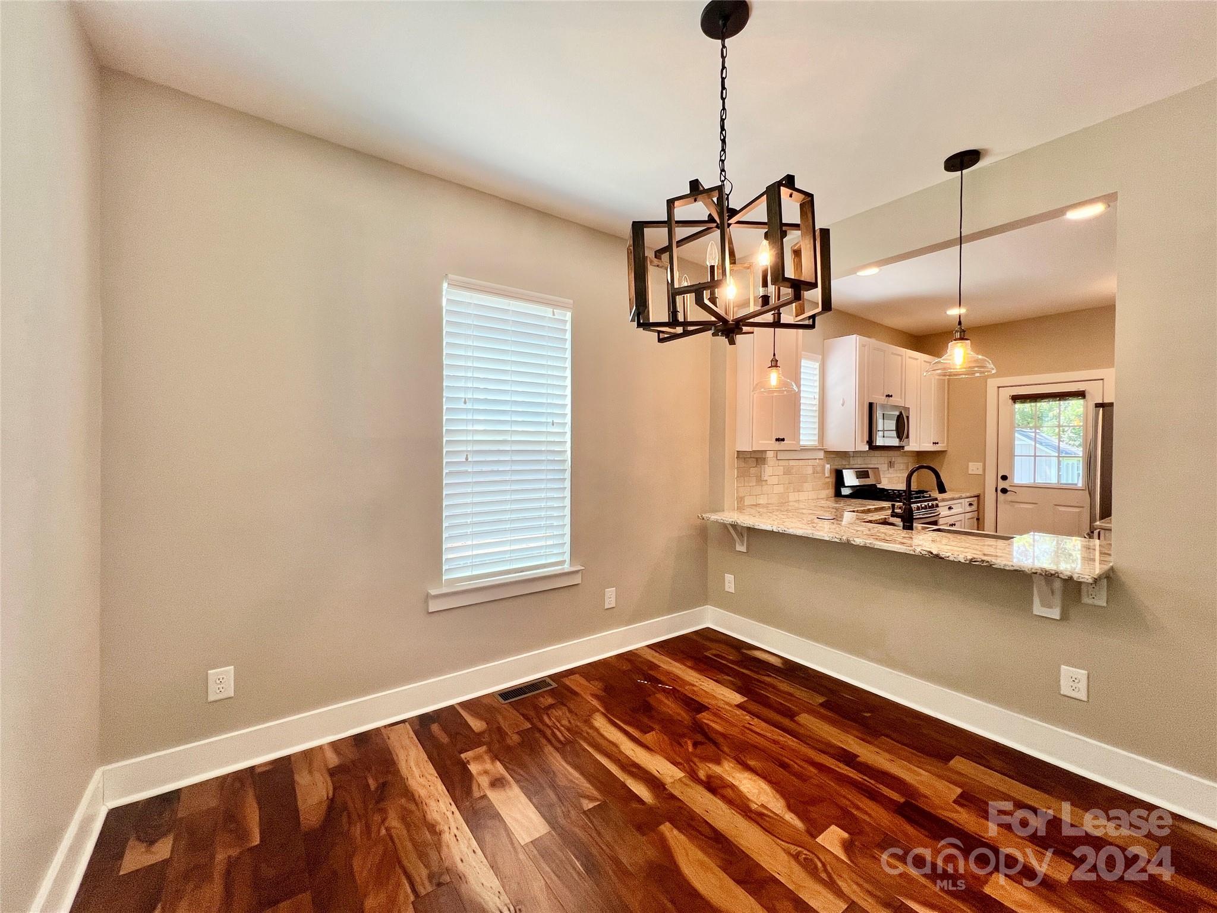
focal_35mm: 13
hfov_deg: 106.2
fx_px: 457
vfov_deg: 89.9
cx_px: 608
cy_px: 456
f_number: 1.8
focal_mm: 1.57
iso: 64
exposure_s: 1/120
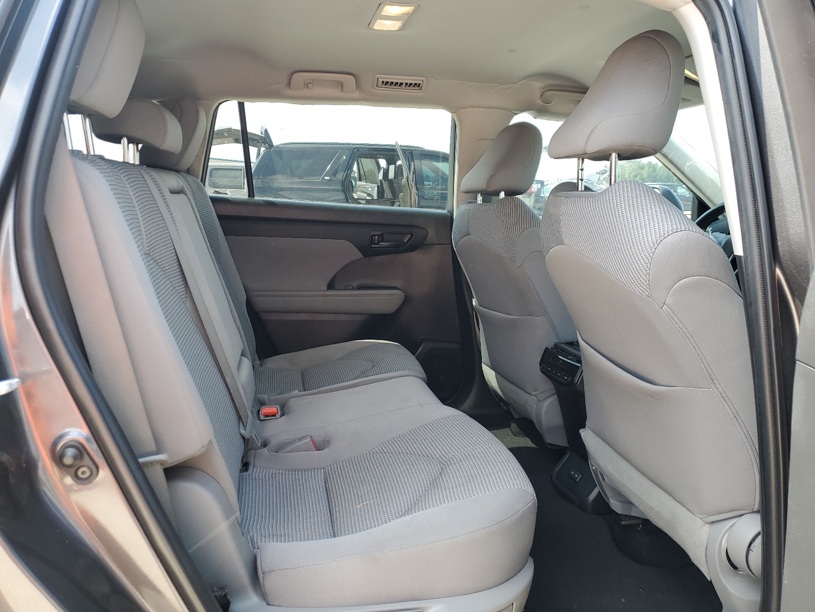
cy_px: 306
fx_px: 612
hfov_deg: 67.3
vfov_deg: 53.1
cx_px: 408
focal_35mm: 26
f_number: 1.5
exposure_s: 1/200
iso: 50
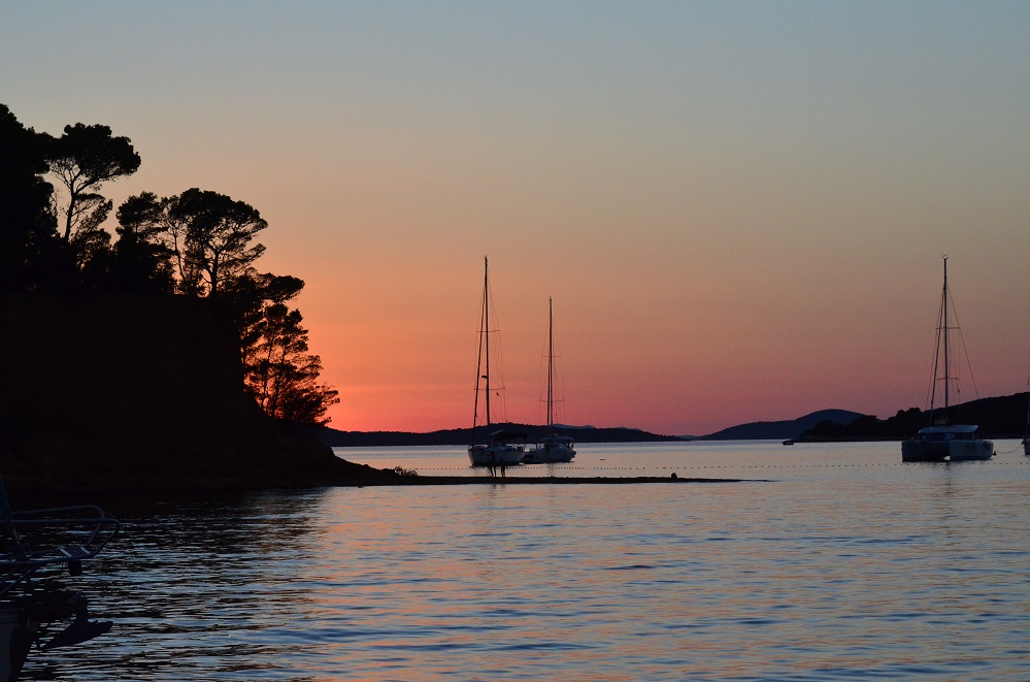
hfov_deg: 19.5
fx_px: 2997
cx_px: 515
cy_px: 341
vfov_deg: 13.0
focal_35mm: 105
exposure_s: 1/3200
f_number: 5.6
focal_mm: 70
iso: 2000
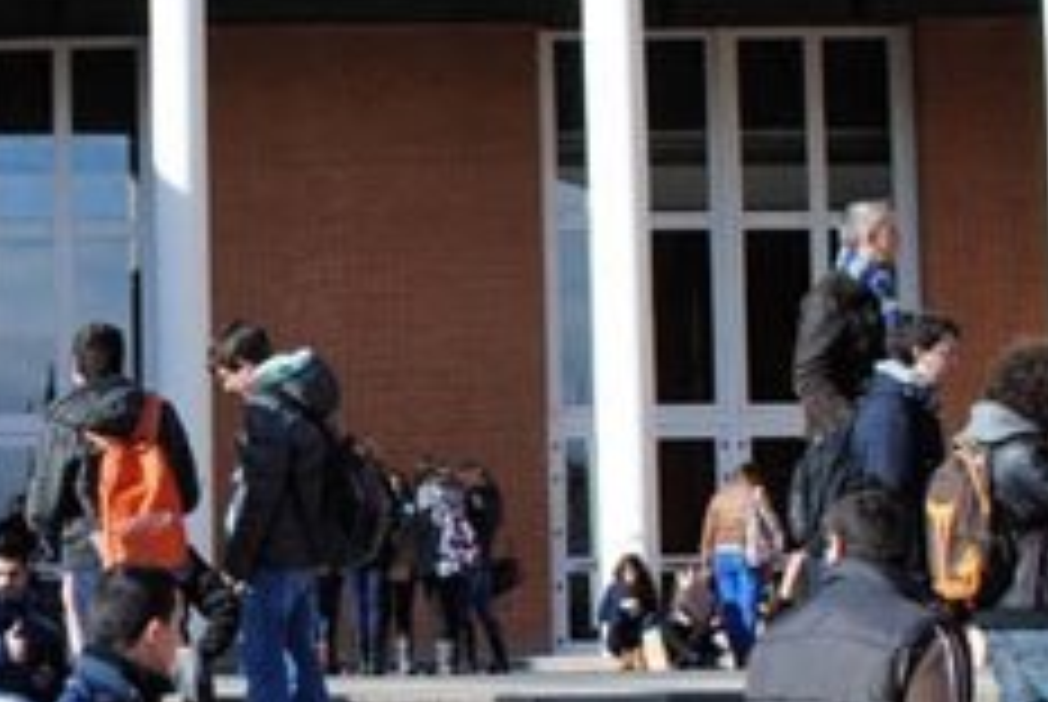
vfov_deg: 17.0
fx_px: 2332
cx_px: -49
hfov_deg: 24.0
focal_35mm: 80
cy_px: 572
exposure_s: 1/200
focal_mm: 18
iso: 100
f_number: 7.1
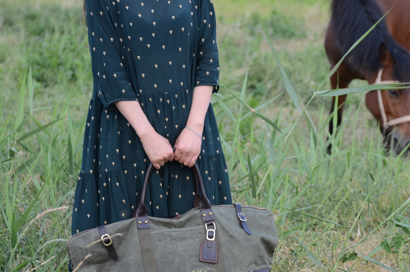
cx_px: 271
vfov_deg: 9.3
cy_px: 185
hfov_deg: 14.0
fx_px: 1671
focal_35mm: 147
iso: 500
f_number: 4
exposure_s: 1/500
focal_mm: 70
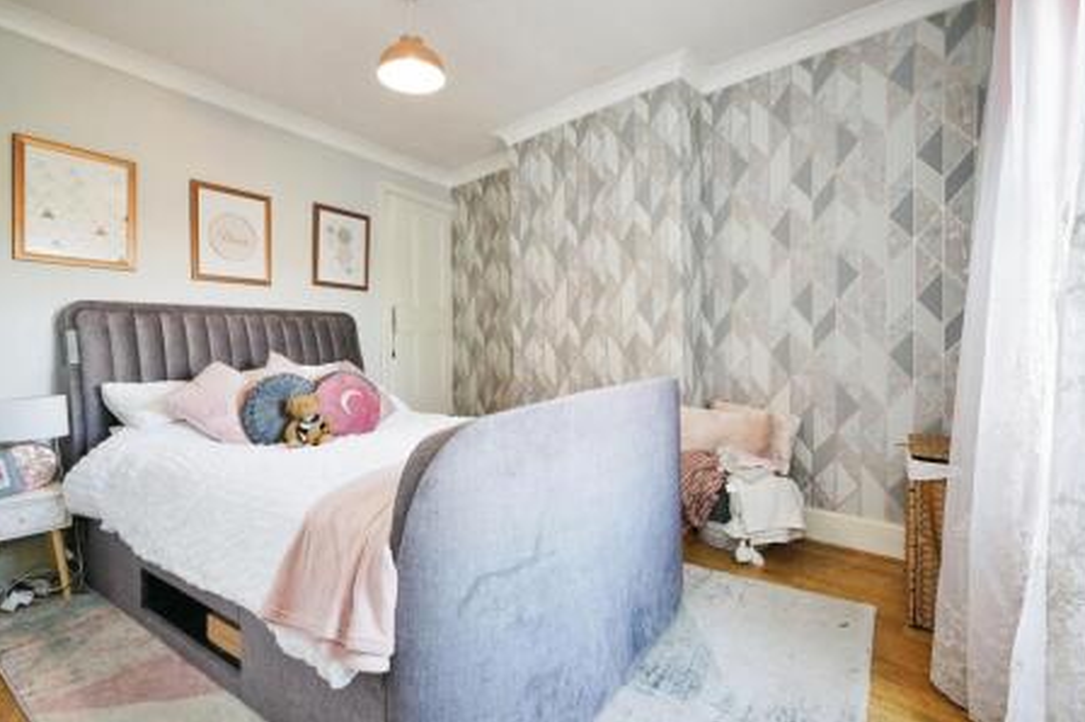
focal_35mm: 17
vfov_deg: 70.3
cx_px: 530
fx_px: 512
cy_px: 372
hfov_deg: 93.3
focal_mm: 16
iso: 2000
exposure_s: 1/20
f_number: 10
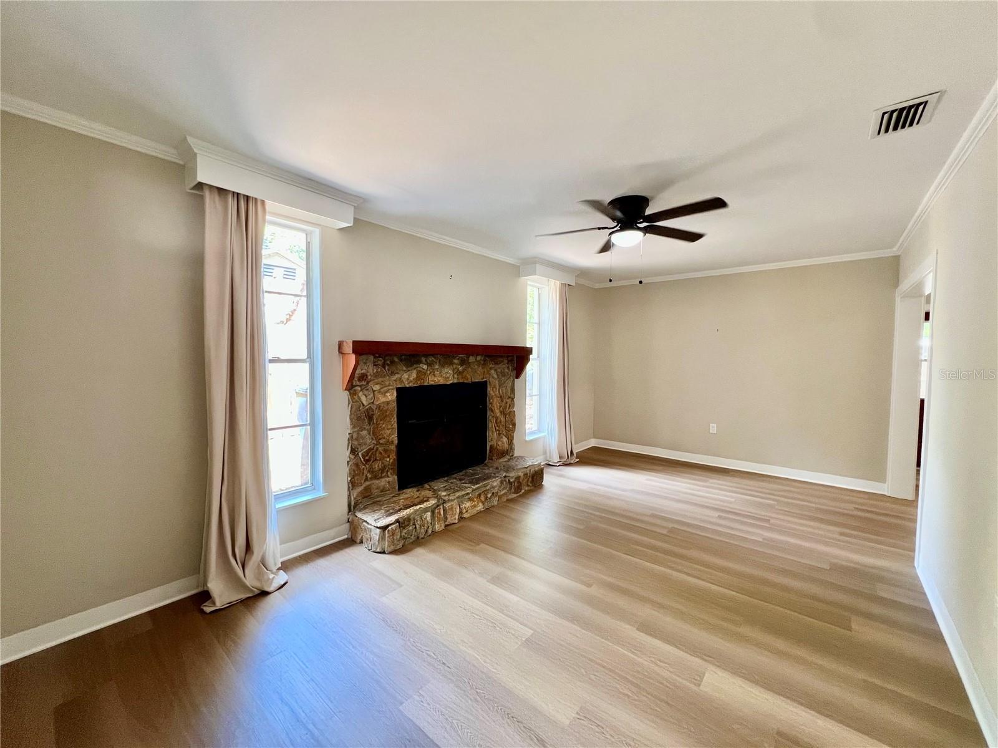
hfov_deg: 106.2
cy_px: 374
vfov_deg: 89.9
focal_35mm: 13
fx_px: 375
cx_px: 499
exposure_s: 1/60
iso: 200
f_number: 1.8
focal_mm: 1.57
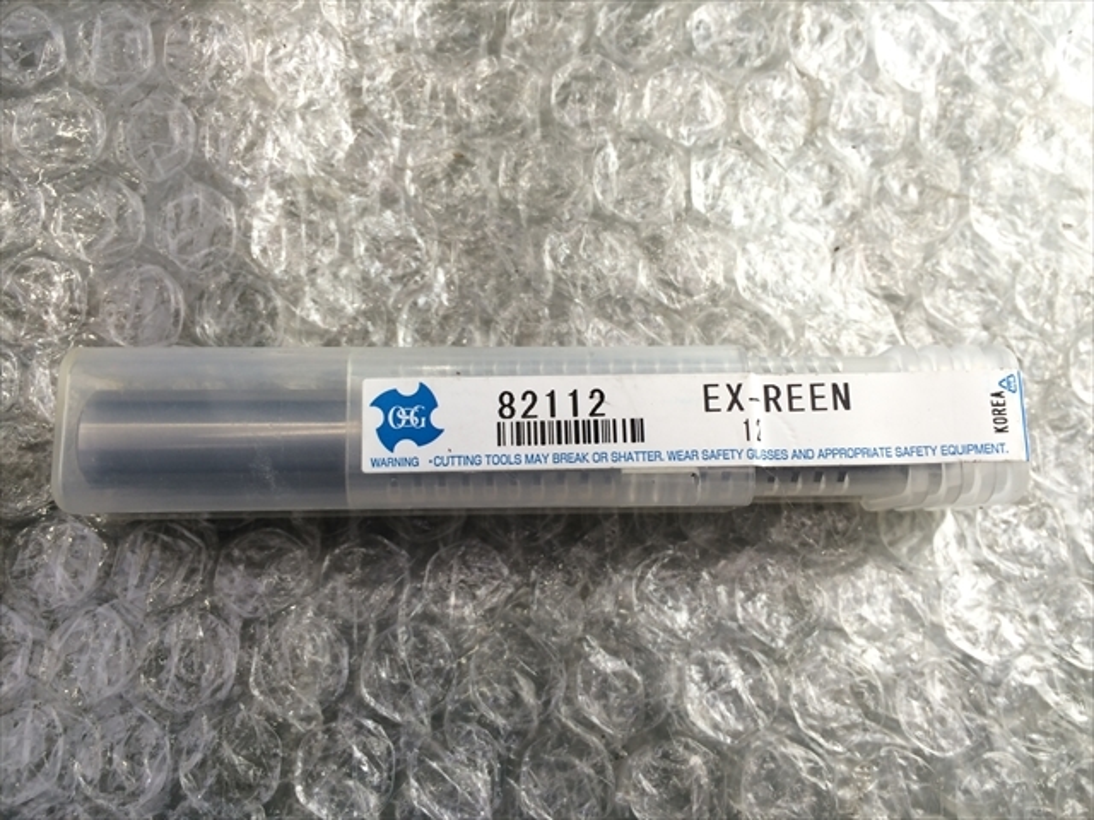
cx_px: 547
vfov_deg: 48.2
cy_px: 410
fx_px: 917
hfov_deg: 61.7
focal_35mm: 29
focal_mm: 4.15
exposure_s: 1/30
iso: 40
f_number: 2.2
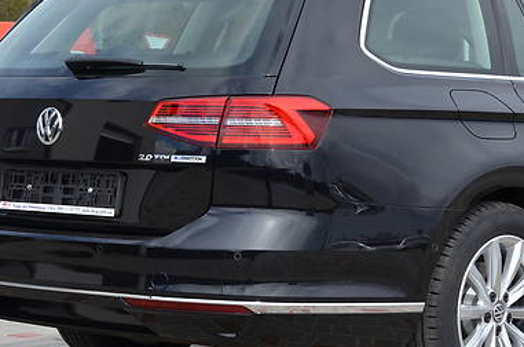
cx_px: 441
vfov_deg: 10.8
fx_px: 1829
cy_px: 172
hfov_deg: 16.2
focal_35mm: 126
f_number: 8
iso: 160
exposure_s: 1/250
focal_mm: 40
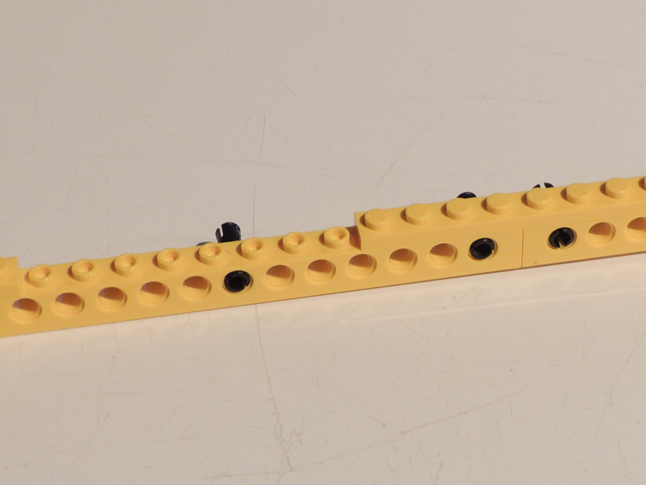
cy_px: 347
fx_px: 1754
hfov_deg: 20.7
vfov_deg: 15.7
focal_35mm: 94
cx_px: 492
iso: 100
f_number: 3.8
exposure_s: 1/2.5
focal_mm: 7.6
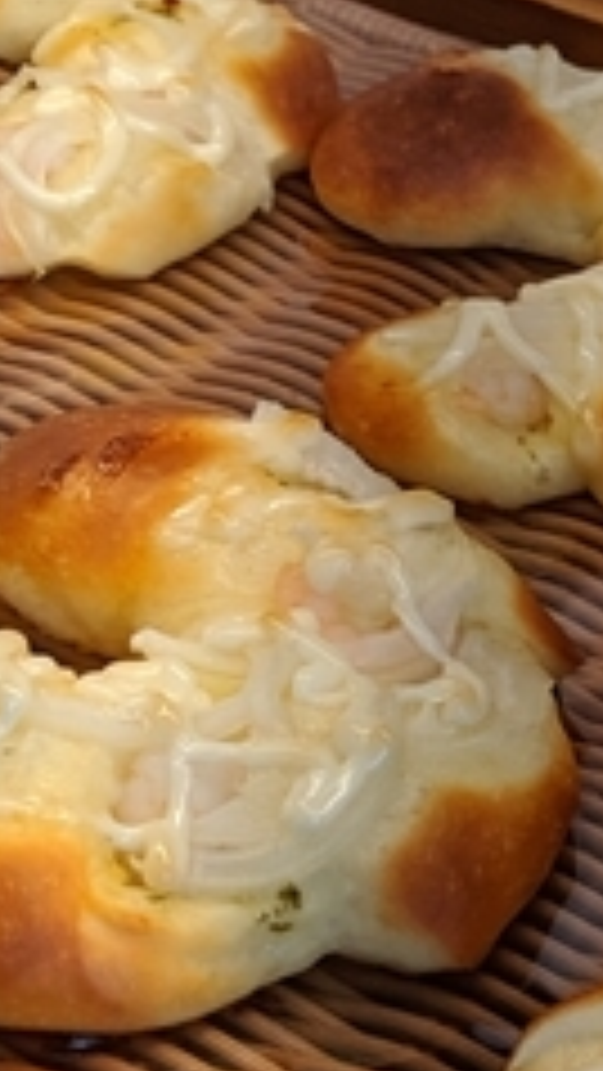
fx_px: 2812
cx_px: 1022
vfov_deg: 21.5
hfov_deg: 11.5
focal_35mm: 99
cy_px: 634
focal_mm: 4.44
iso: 53
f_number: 1.8
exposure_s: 1/175
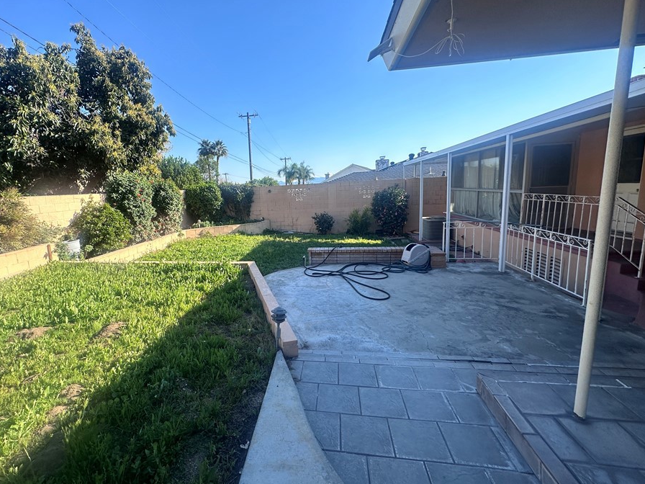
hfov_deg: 94.0
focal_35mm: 16
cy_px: 233
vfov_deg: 78.1
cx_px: 280
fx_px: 298
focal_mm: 2.22
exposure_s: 1/796
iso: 40
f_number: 2.2
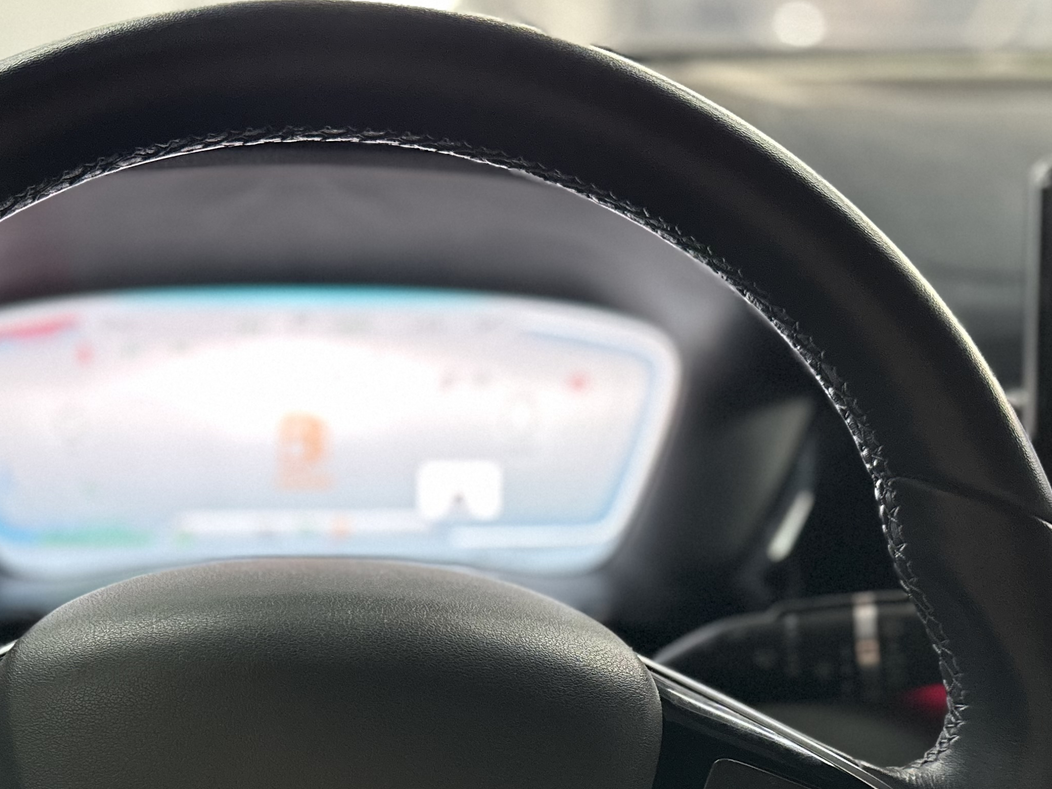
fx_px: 1428
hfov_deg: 39.9
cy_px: 755
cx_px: 340
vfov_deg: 29.2
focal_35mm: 47
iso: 1000
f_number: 1.78
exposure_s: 1/57
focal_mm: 6.86
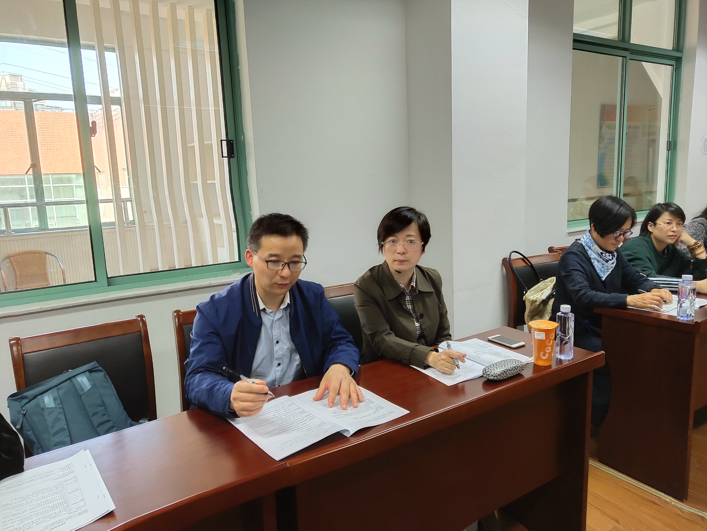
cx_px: 354
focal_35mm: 30
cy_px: 266
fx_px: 613
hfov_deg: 60.0
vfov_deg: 46.8
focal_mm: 4.35
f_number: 1.8
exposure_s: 1/50
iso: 208
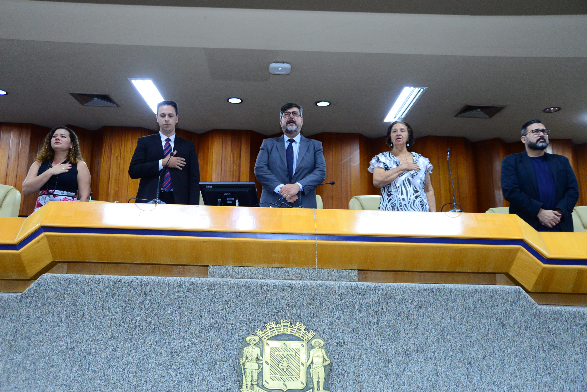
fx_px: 555
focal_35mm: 34
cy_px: 196
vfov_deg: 38.9
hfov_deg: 55.8
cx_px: 294
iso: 2500
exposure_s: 1/80
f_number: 4
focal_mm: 34
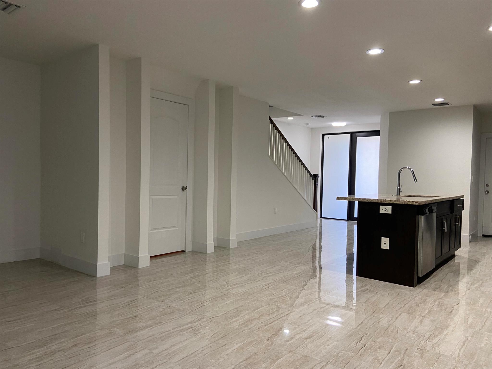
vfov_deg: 53.1
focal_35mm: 26
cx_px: 246
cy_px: 184
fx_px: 370
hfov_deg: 67.3
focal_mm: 4.25
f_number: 1.8
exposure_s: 1/60
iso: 100
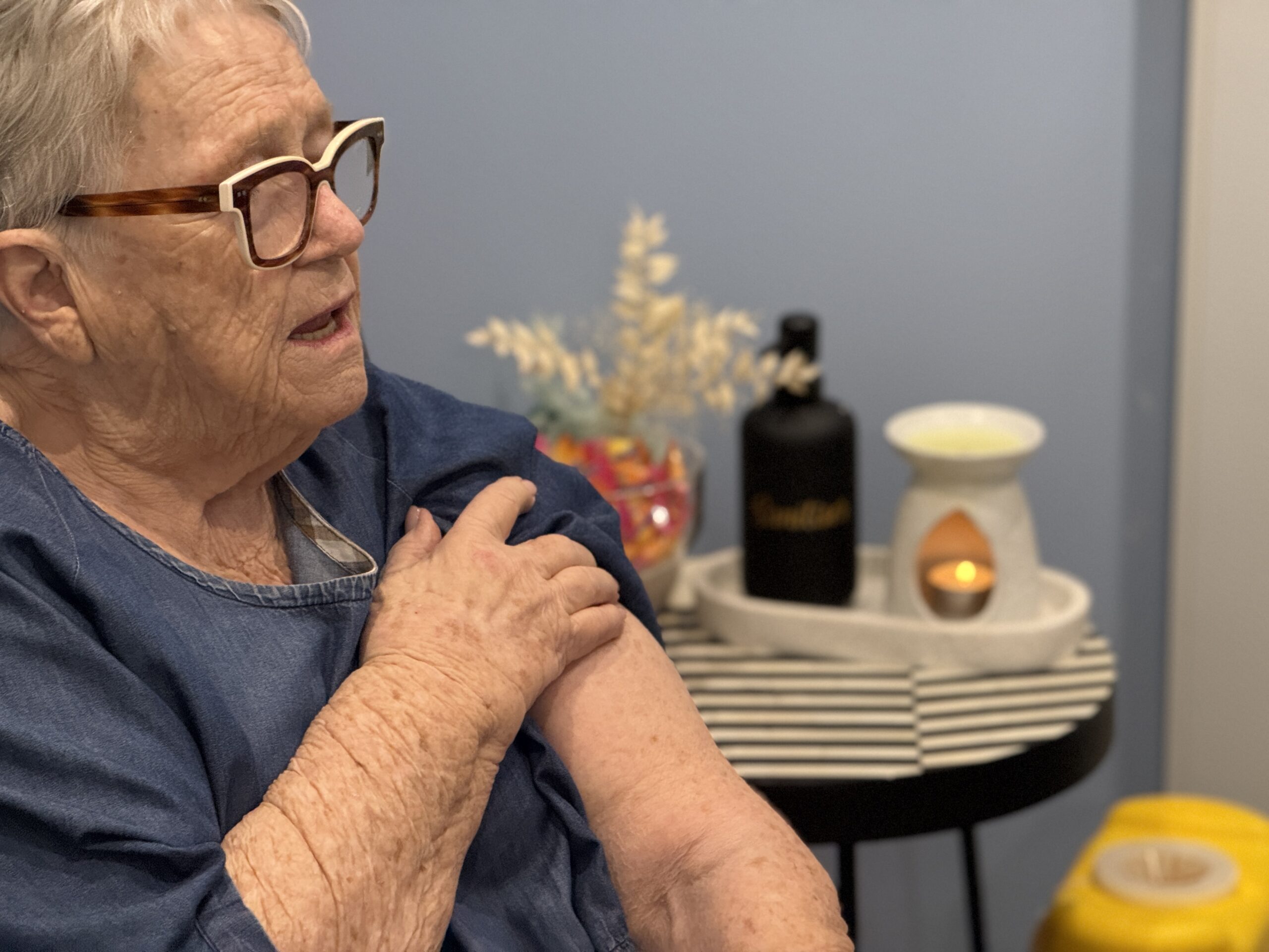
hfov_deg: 16.4
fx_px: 4399
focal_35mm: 120
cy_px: 476
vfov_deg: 12.3
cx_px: 634
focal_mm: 15.66
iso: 640
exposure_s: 1/100
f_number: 2.8
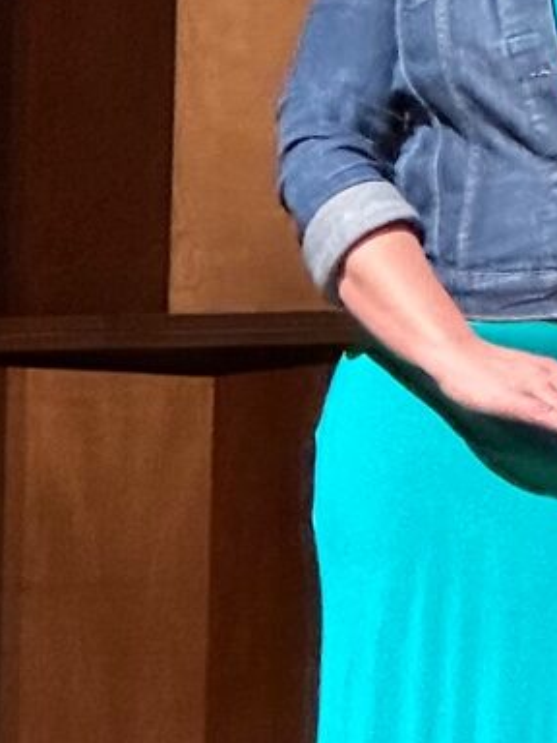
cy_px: 344
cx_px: 615
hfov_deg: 3.7
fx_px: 8668
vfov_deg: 4.9
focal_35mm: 404
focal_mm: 9
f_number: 2.8
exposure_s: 1/30
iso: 1250
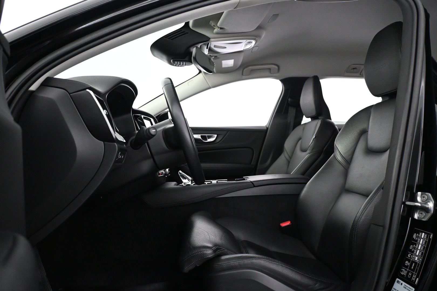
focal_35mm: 27
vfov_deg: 47.9
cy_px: 146
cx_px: 218
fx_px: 328
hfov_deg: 67.4
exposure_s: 1/60
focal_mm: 18
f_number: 3.5
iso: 4000
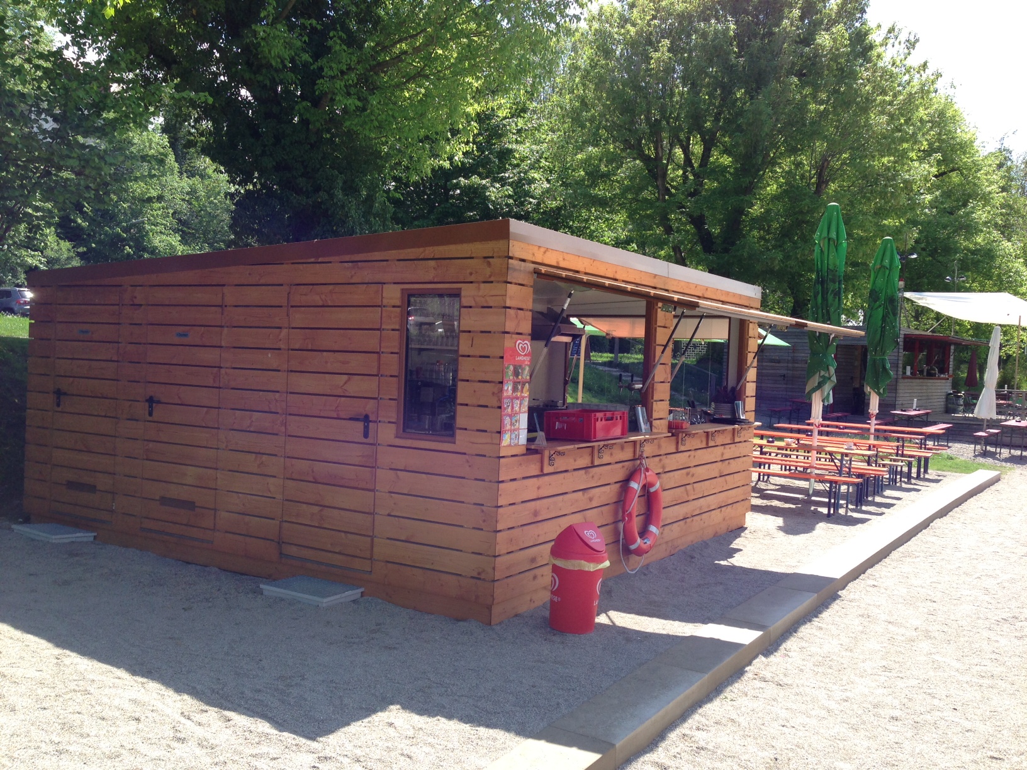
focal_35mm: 33
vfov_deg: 42.9
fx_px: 979
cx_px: 514
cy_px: 385
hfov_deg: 55.4
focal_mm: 4.13
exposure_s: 1/645
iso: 50
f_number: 2.4
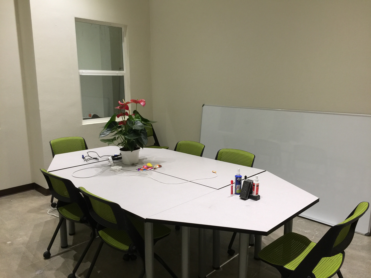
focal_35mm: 29
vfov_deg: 48.2
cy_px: 139
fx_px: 311
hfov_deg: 61.7
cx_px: 186
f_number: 2.2
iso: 50
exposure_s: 1/30
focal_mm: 4.15
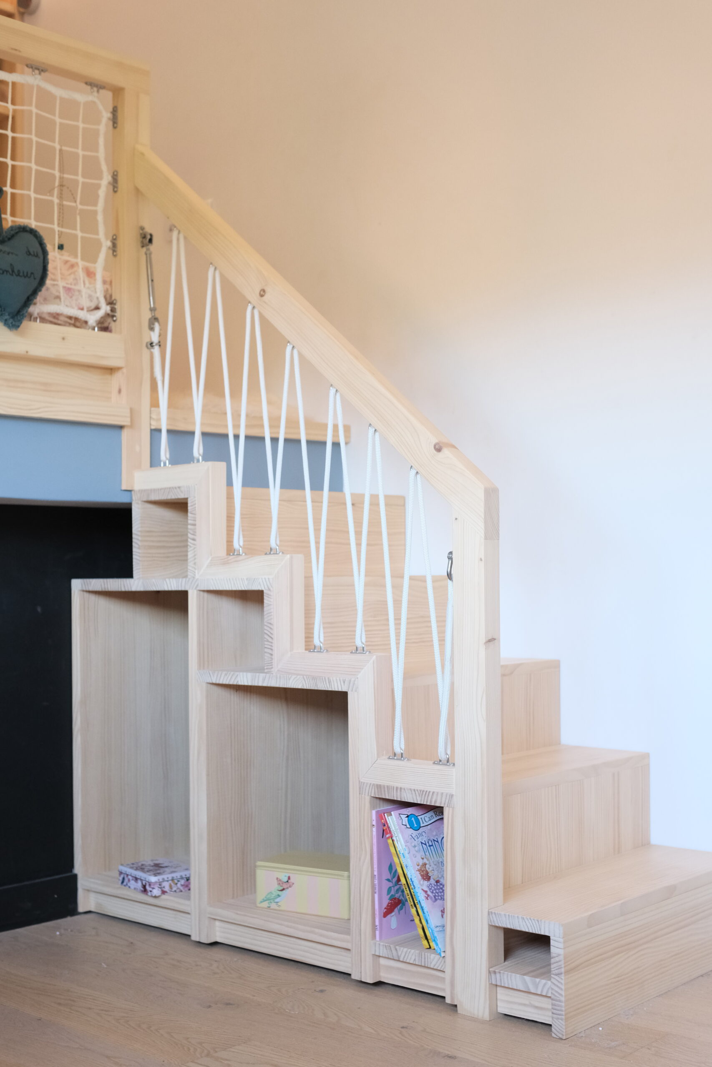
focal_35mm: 45
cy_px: 534
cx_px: 356
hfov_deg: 29.9
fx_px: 1335
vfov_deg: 43.6
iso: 2000
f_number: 2.8
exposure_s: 1/125
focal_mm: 30
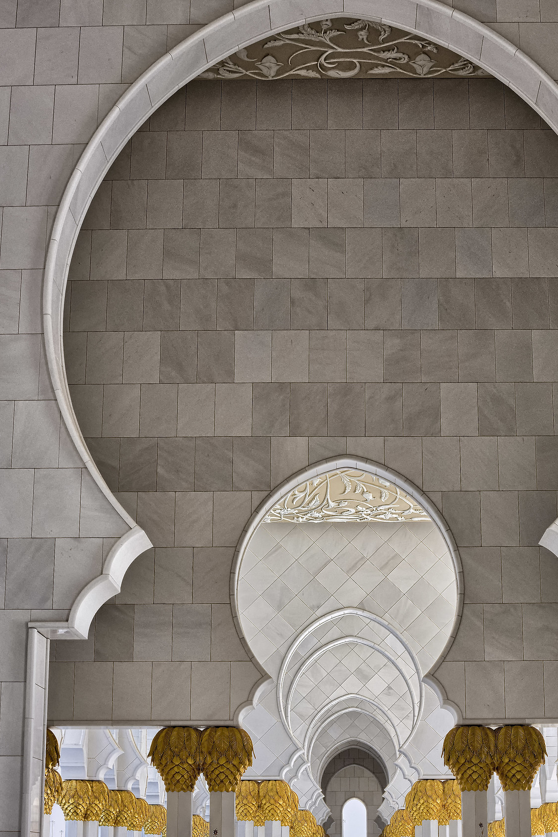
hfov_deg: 23.3
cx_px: 352
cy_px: 537
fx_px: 1349
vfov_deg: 34.3
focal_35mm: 58
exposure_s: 1/210
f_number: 8
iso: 200
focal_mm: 27
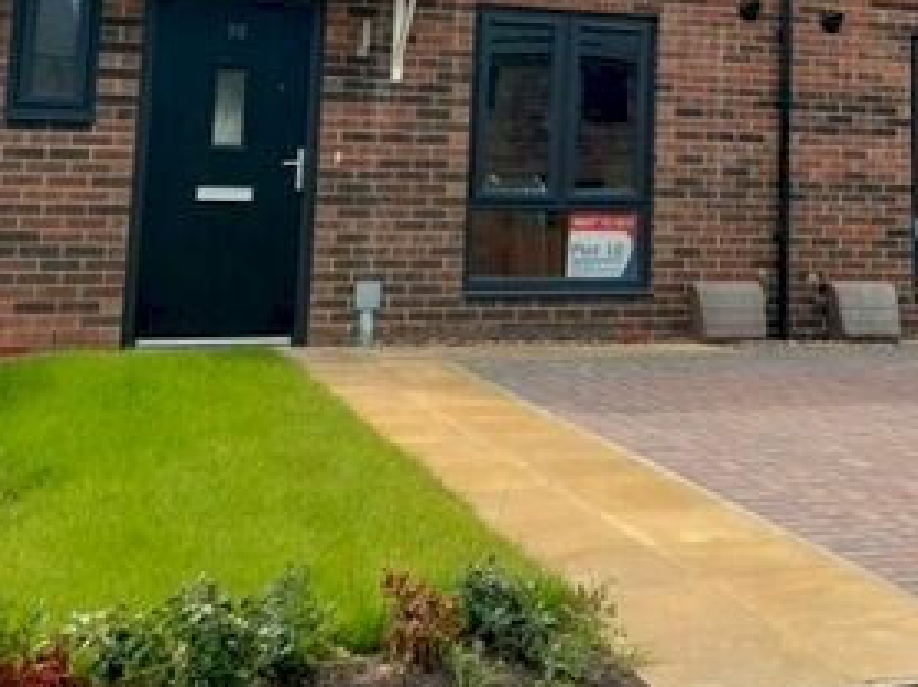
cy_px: -18
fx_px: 1669
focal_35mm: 63
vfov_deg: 22.3
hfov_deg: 29.9
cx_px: 753
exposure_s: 1/1440
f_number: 1.8
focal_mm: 5.23
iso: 40
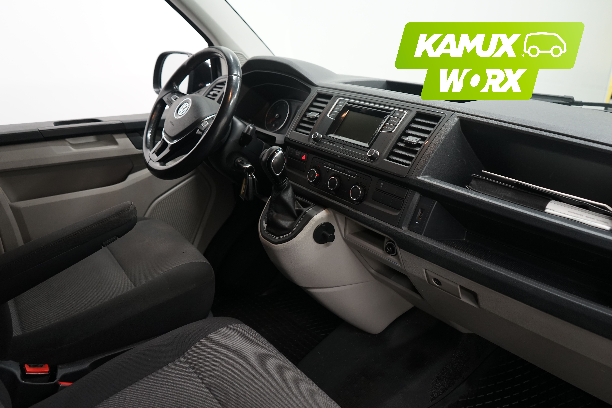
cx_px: 306
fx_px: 476
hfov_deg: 65.5
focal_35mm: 28
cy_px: 204
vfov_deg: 46.4
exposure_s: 1/15
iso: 800
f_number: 4.5
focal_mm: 28
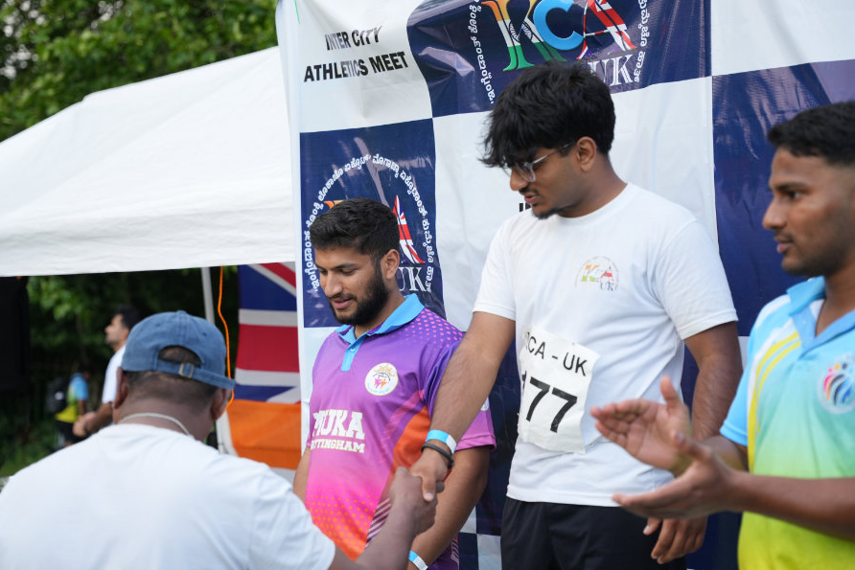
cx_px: 411
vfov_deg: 21.6
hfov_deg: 31.9
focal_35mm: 63
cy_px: 281
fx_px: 1496
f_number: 2.8
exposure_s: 1/500
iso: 250
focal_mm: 55
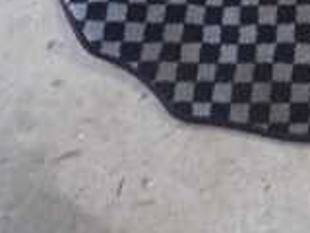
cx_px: 409
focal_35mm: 94
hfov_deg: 19.2
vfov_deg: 14.6
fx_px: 842
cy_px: -120
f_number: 2
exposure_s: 1/60
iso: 160
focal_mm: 4.5
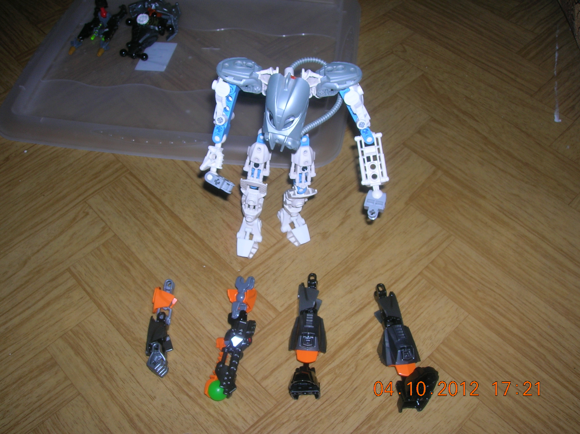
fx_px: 569
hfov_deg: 54.0
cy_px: 217
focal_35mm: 34
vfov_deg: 41.7
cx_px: 290
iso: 50
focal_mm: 5.7
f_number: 4.9
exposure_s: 1/60.1
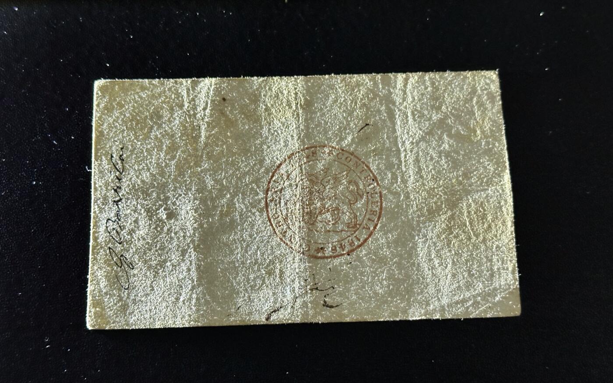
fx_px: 852
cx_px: 307
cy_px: 216
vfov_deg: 25.3
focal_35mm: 51
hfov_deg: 39.6
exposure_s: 1/50
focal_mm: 6.86
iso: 250
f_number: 1.78
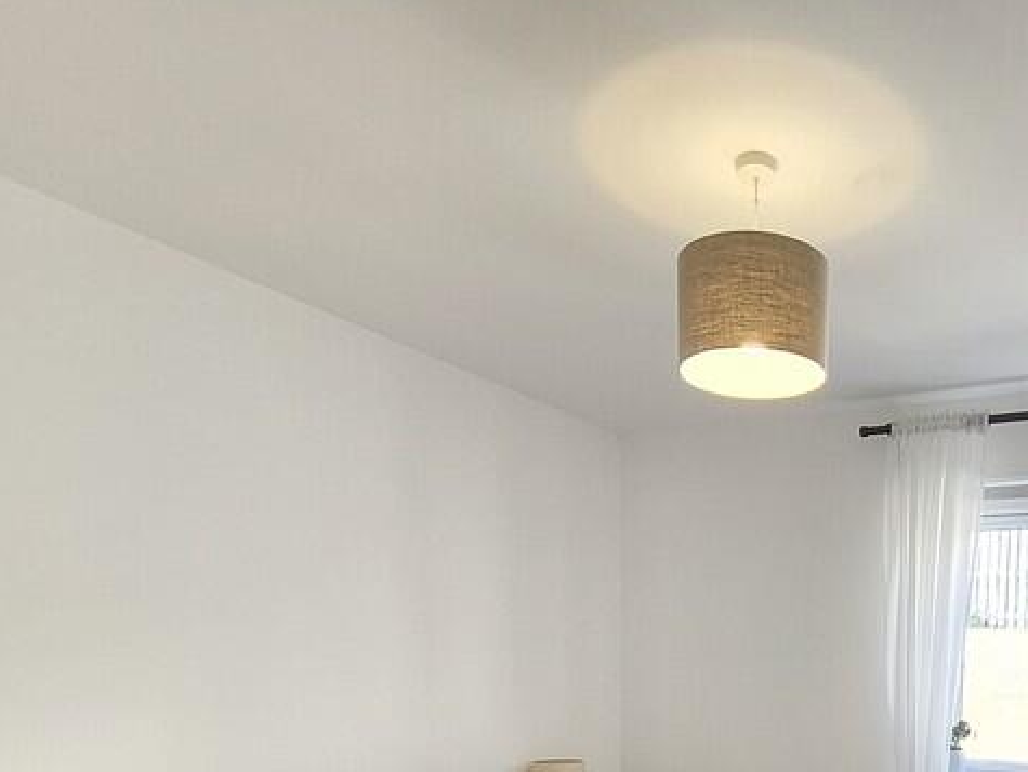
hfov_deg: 59.0
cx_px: 807
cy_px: 807
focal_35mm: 28
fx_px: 832
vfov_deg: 41.7
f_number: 2.2
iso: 64
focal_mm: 1.7
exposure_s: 1/100
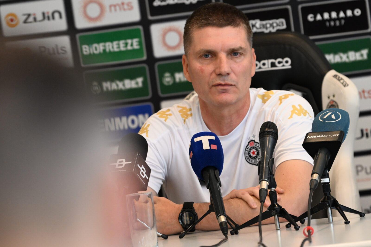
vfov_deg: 4.6
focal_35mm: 300
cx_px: 186
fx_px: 3092
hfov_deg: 6.9
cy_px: 124
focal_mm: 200
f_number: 4
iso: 2000
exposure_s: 1/200
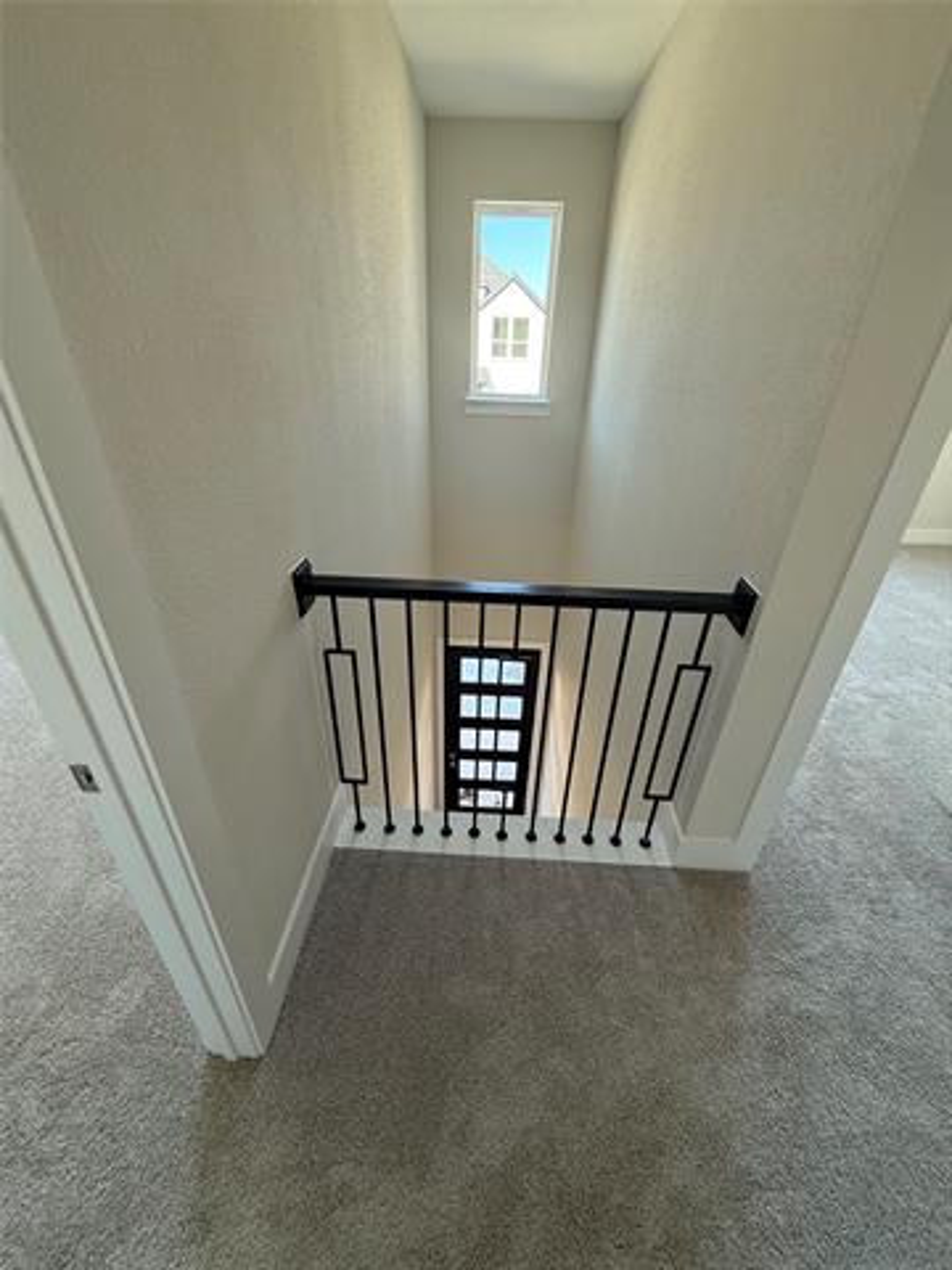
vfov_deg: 102.1
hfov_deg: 85.7
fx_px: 513
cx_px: 476
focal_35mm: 14
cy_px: 635
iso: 160
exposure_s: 1/99
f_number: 2.2
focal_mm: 2.22
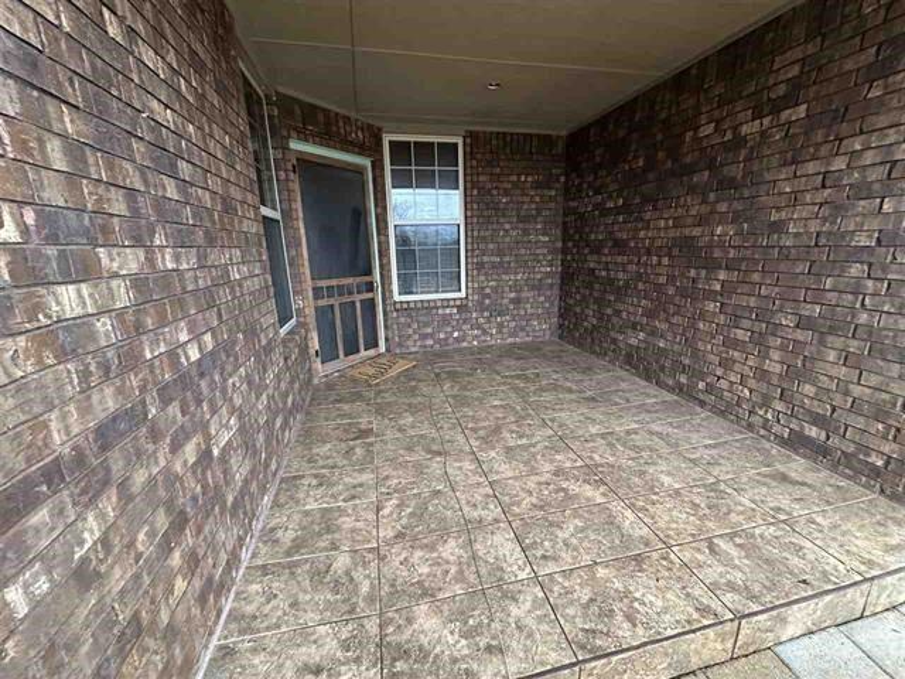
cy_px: 340
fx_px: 366
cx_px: 452
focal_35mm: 14
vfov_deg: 85.7
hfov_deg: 102.1
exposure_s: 1/67
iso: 320
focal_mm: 2.22
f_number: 2.2
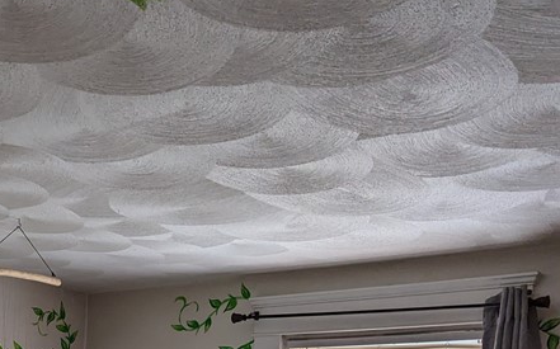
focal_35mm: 59
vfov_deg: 20.1
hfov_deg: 33.3
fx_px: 900
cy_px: 458
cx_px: 92
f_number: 1.85
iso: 329
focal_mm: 6.81
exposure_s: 1/68.8
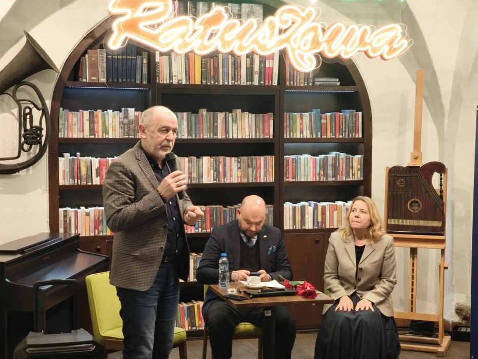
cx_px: 261
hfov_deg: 29.4
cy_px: 191
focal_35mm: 66
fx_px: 911
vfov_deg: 22.2
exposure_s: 1/50
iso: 2000
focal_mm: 8.8
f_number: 2
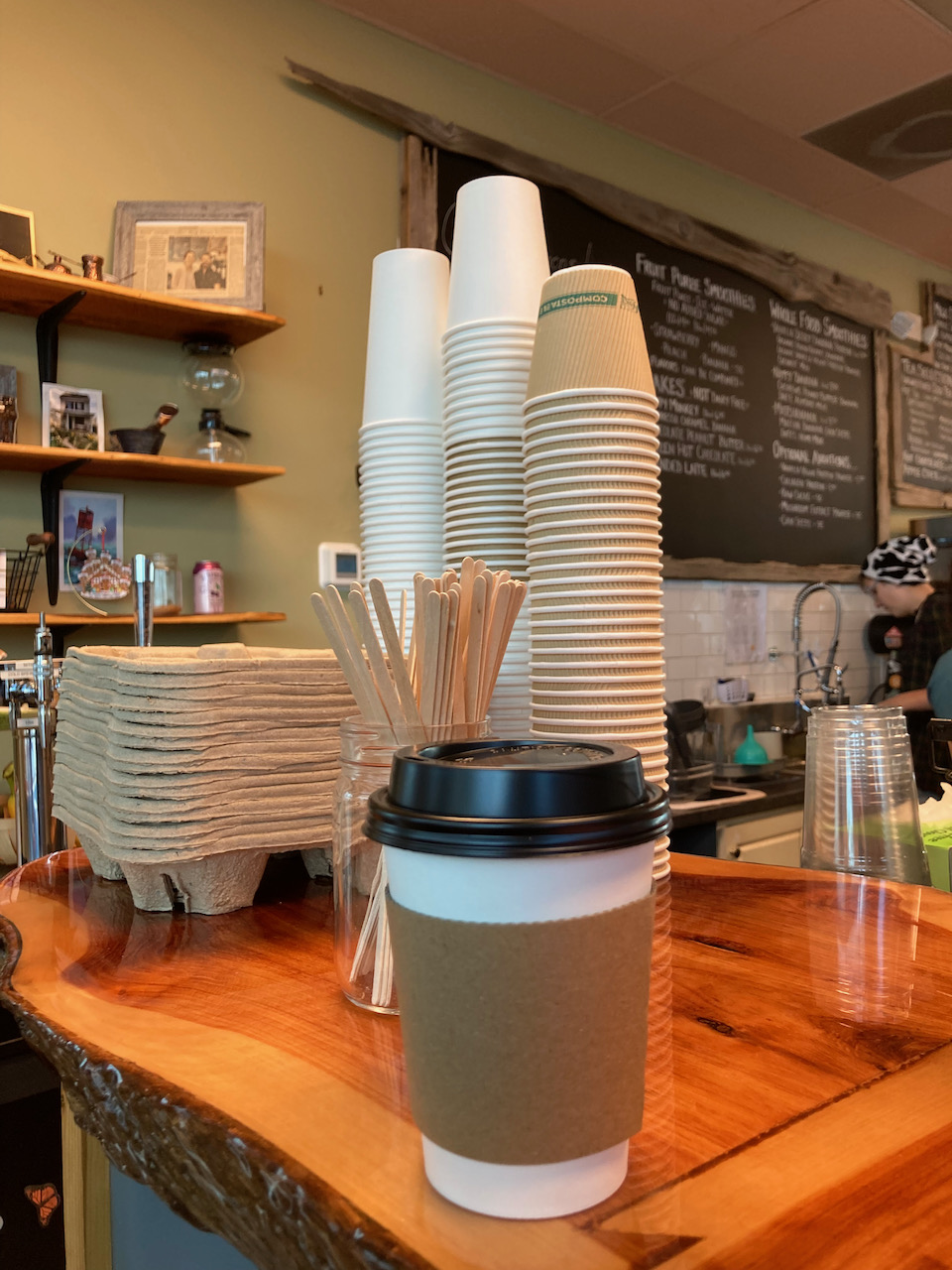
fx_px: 1027
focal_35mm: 28
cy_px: 635
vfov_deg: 63.4
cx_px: 476
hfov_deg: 49.7
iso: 80
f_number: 1.8
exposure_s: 1/60
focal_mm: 3.99
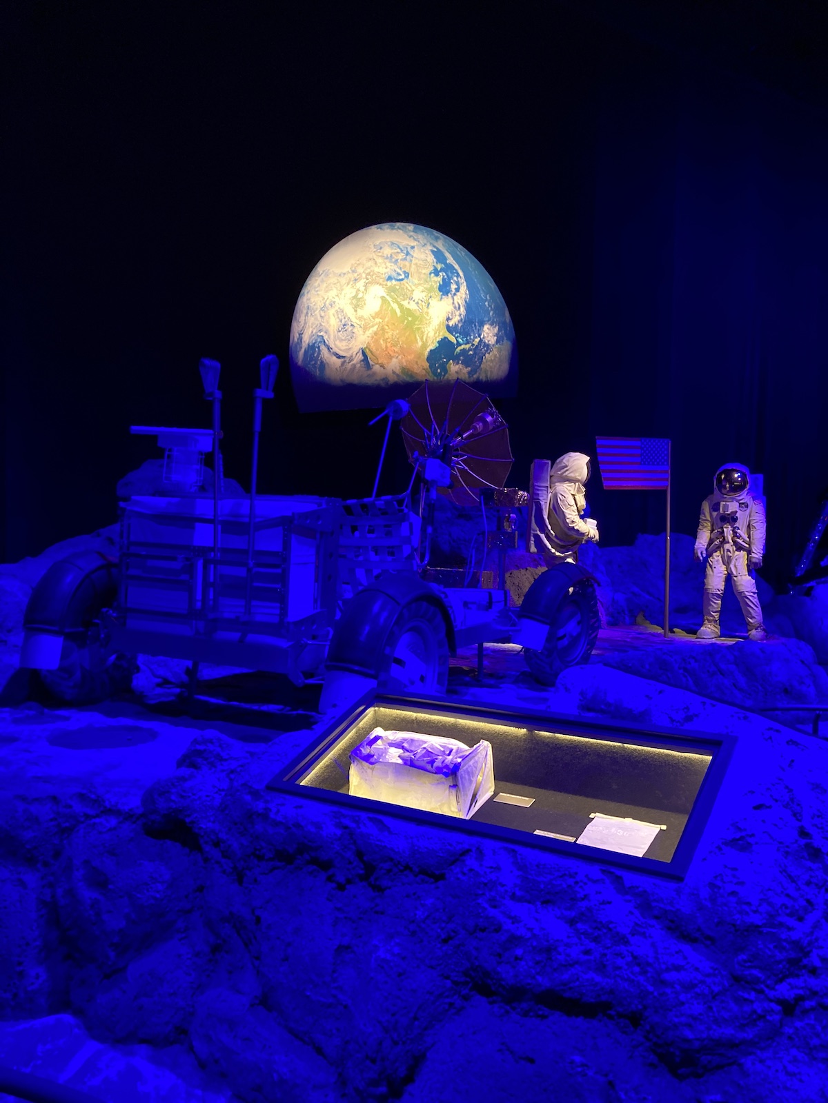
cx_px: 414
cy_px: 552
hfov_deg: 49.7
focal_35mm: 28
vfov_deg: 63.4
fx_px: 893
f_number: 1.8
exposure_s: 1/30
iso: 500
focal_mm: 3.99
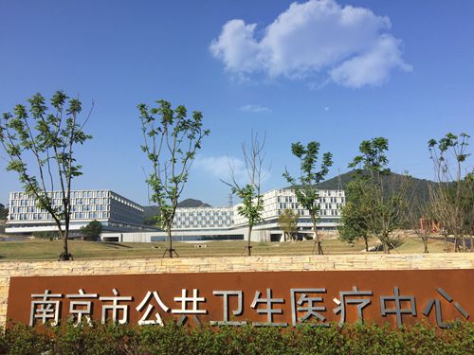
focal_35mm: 29
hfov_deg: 61.7
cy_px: 178
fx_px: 397
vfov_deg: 48.2
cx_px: 237
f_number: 2.2
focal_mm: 4.15
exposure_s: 1/2198
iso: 32
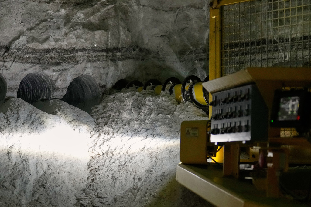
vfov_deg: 13.0
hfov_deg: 19.5
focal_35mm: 105
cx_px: 156
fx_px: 907
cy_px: 104
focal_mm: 70
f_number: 3.2
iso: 3200
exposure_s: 1/1000
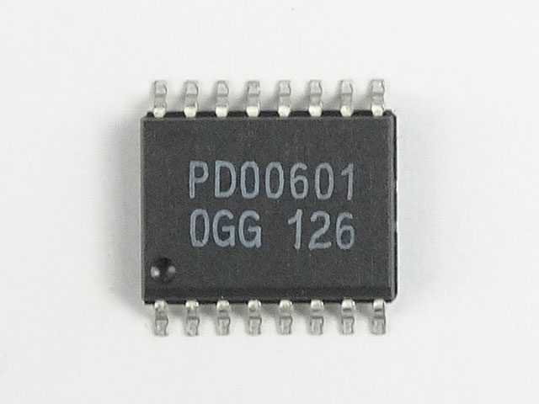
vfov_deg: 29.1
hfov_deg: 38.2
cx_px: 270
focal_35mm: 50
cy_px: 202
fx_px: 779
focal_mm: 8.51
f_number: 4.5
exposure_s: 1/50
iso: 160
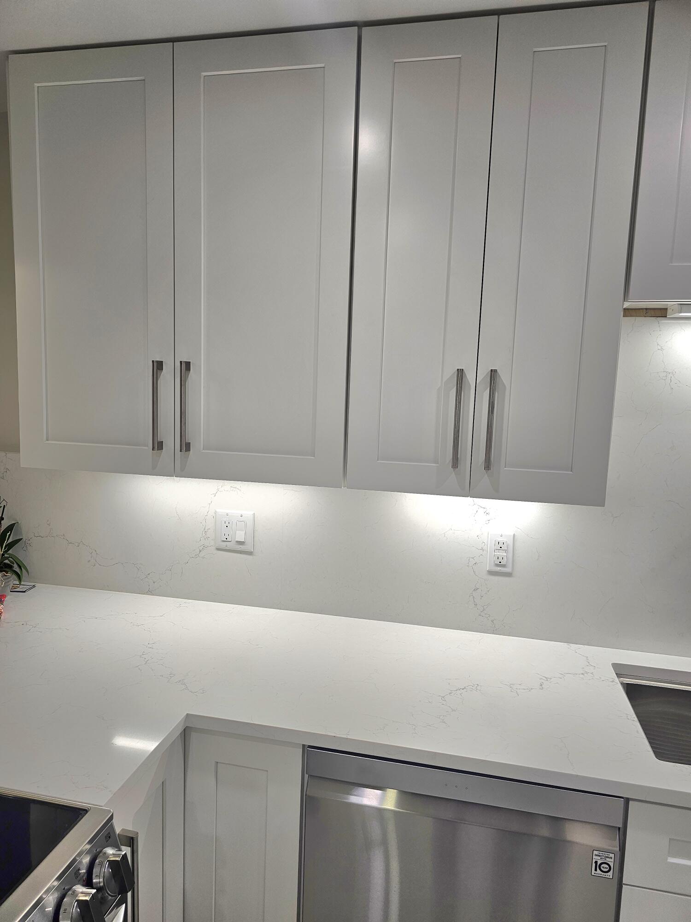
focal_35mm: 23
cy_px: 461
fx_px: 612
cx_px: 346
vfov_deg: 73.9
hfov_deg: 58.9
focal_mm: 6.3
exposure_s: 1/120
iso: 32
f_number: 1.7
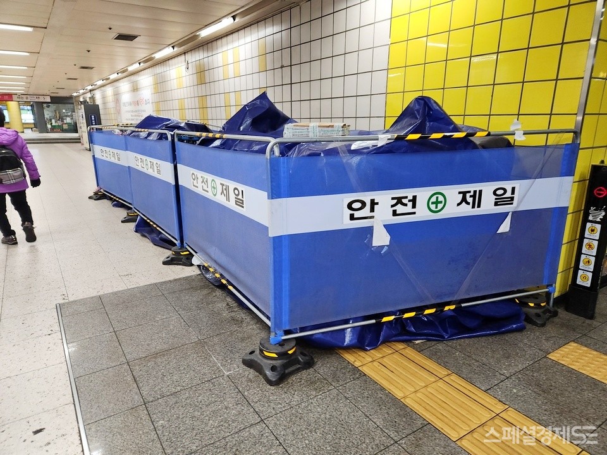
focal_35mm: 23
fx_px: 403
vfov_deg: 58.9
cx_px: 304
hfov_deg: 73.9
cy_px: 228
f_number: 1.8
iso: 100
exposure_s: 1/30
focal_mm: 5.4
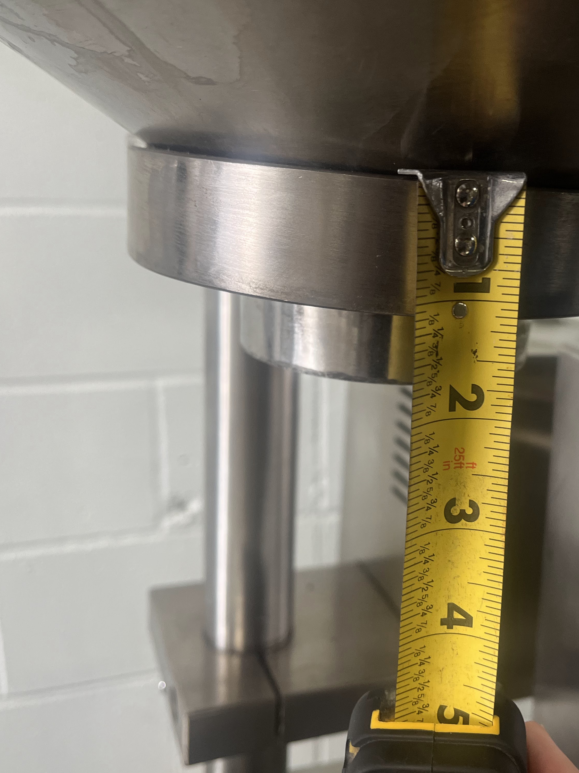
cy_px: 386
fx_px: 781
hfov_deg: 39.9
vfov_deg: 52.6
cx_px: 410
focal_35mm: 35
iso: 80
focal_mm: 5.1
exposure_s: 1/60
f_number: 1.6
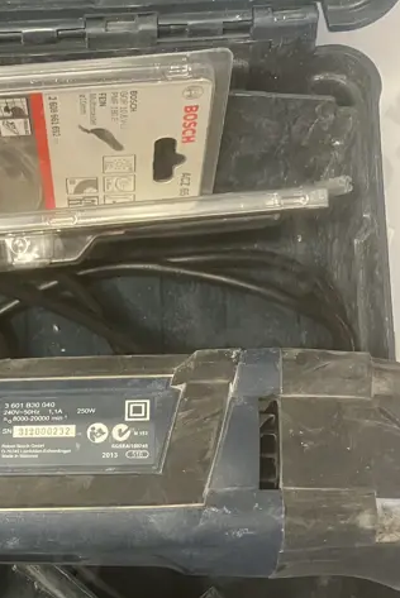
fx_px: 1048
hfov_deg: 21.3
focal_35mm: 63
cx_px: 66
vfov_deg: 30.0
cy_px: 574
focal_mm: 3.99
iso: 250
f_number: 1.8
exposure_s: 1/50
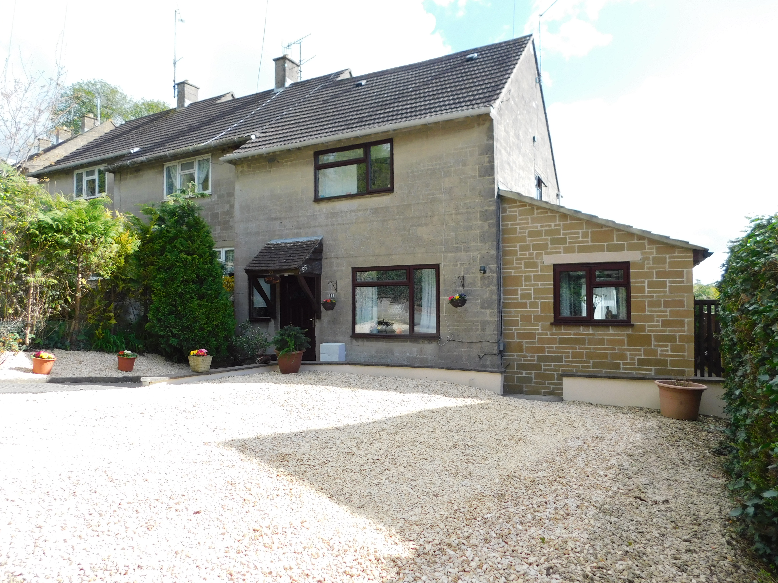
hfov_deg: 73.9
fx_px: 517
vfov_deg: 58.9
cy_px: 292
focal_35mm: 23
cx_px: 389
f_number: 3
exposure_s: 1/640
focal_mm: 4
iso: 125
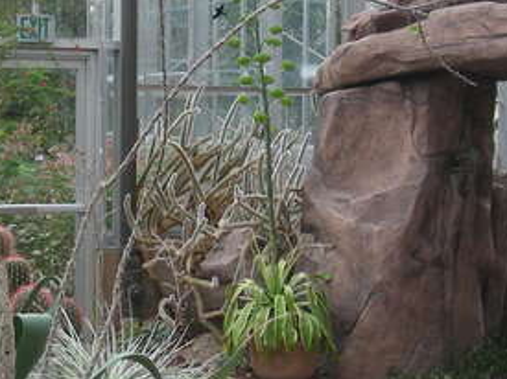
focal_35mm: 102
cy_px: 182
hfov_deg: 19.2
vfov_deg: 14.5
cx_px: 164
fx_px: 1493
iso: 50
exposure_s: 1/72
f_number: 2.8
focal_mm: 5.7
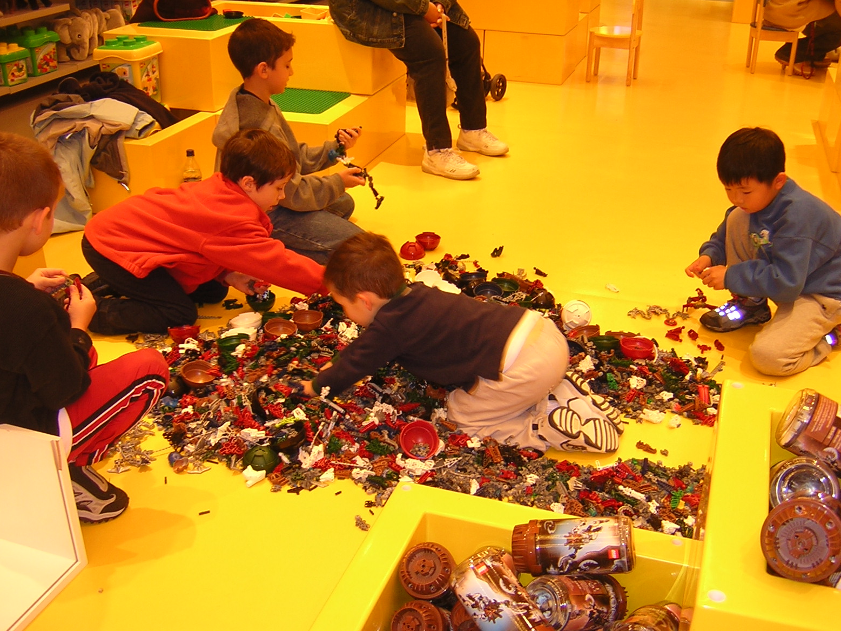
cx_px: 427
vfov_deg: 38.7
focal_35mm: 37
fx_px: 899
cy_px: 313
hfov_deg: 50.1
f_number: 2.6
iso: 100
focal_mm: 4.7
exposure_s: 1/30
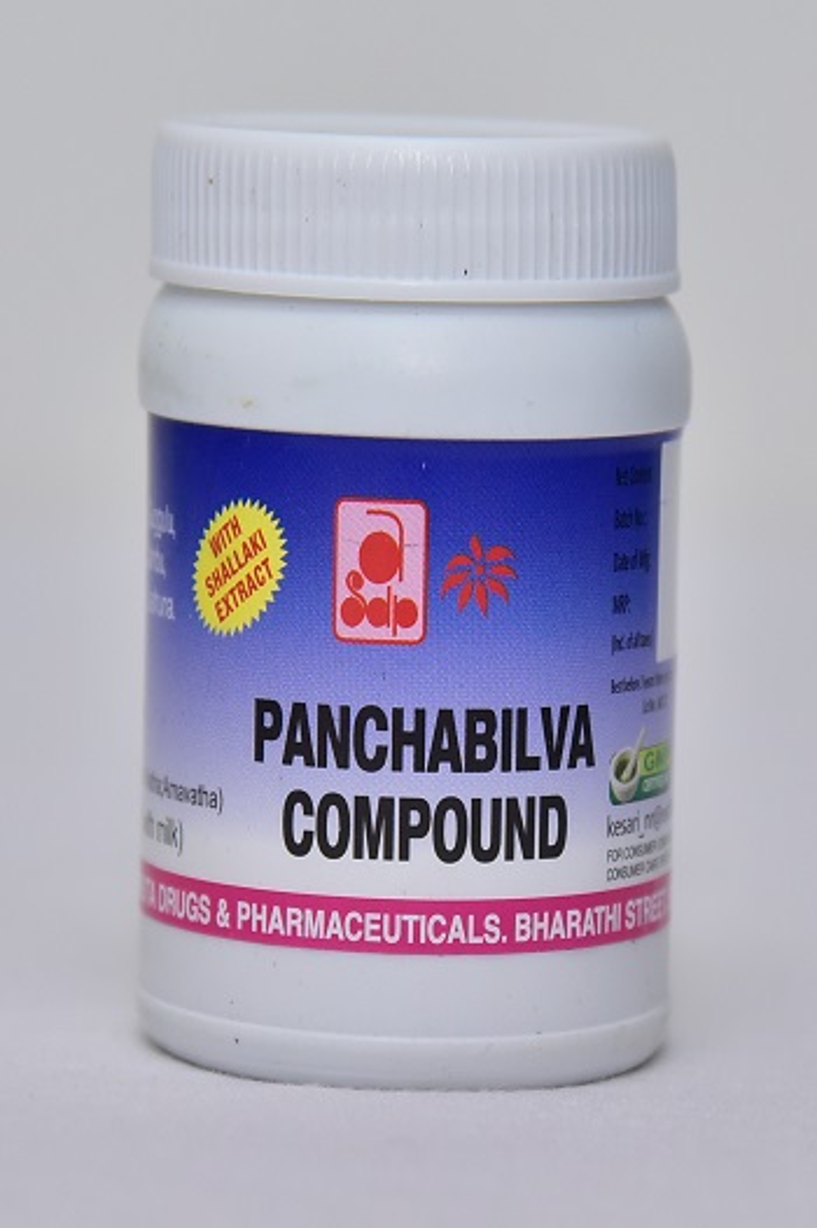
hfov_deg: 11.4
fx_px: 4090
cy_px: 614
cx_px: 408
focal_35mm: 120
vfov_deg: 17.1
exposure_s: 1/160
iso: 1600
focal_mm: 120
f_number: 5
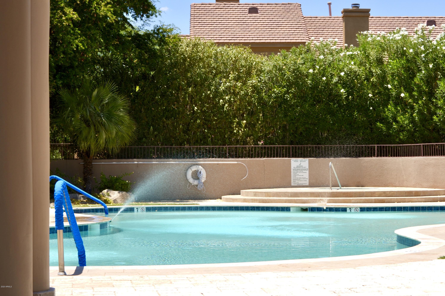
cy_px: 148
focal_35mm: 82
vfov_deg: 16.6
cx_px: 222
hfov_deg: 24.6
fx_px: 1020
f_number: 9
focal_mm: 55
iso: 100
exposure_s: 1/200
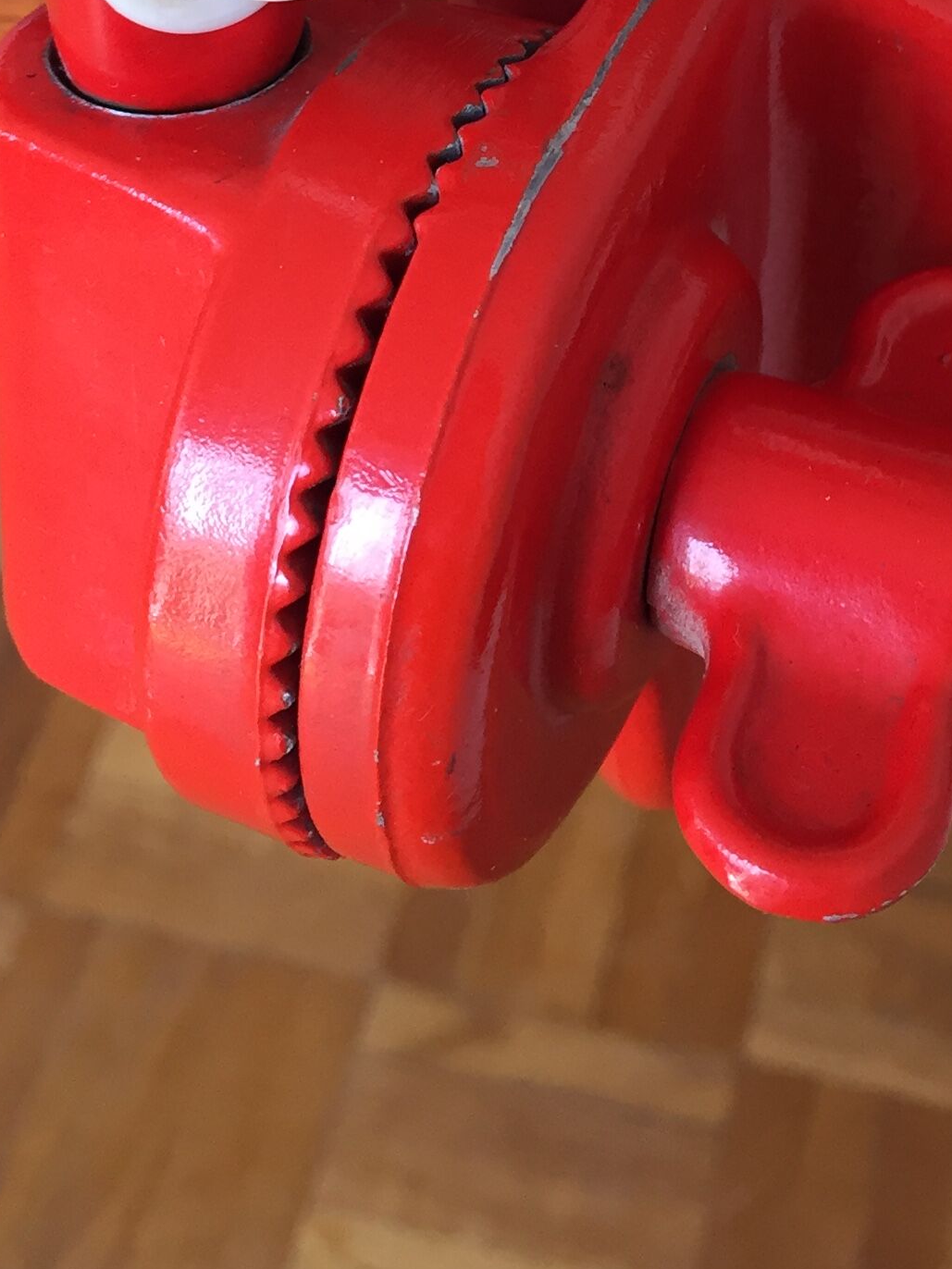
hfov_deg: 21.2
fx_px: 2530
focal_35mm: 69
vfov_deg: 25.6
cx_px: 631
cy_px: -205
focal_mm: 4.15
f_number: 2.2
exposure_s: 1/33
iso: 32
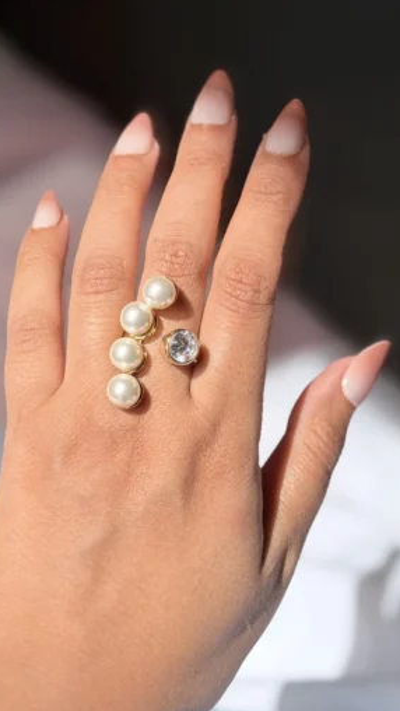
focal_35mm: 59
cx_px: 136
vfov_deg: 35.4
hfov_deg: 20.3
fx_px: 1112
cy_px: 365
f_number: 1.78
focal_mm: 6.76
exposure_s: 1/3704
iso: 64
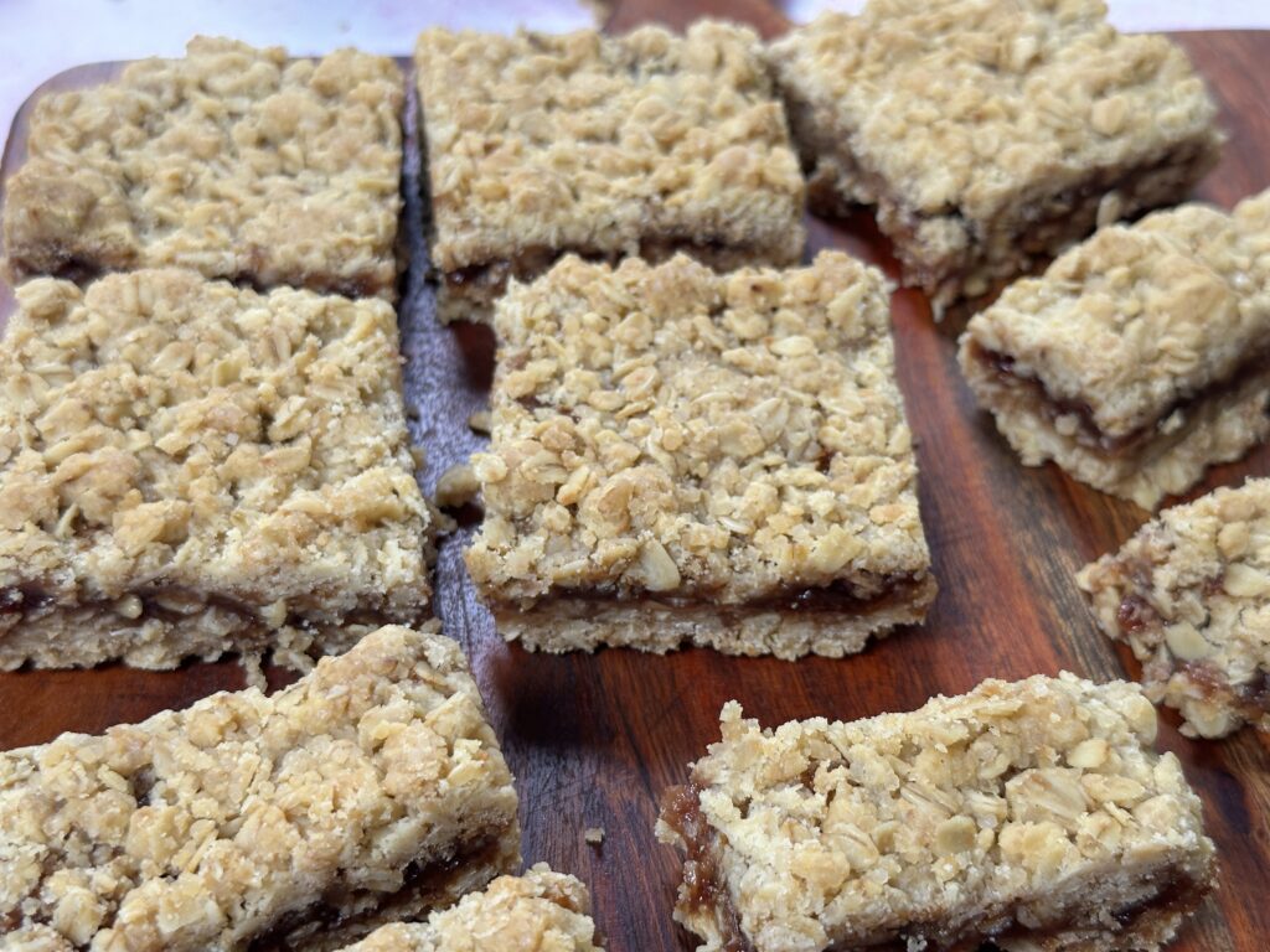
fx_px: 1761
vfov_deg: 30.3
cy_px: 476
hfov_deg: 39.7
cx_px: 635
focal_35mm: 48
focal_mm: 6.86
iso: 50
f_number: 1.78
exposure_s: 1/100
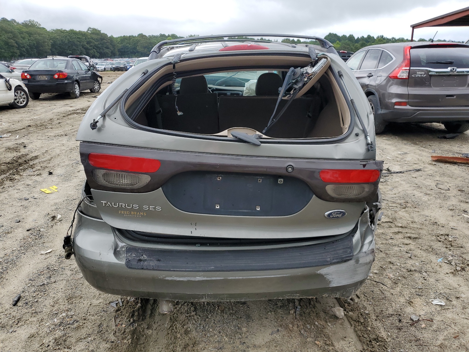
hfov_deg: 67.3
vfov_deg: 53.1
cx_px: 234
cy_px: 176
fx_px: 352
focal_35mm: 26
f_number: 1.5
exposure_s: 1/588
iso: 50
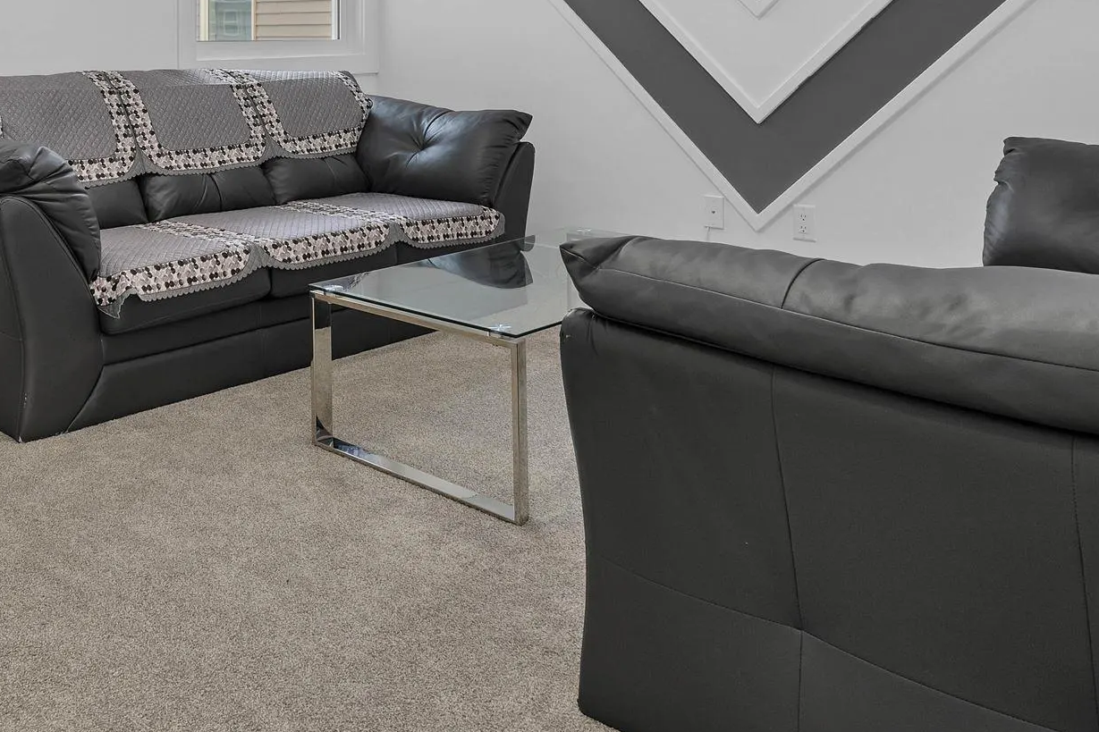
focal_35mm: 35
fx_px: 1068
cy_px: 27
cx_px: 241
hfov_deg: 51.5
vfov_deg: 34.9
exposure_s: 1/8
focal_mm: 14
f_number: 9
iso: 125
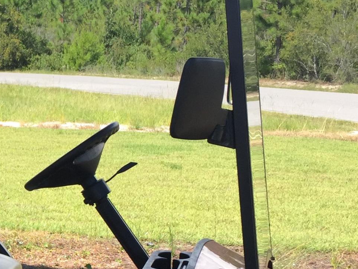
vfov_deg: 16.1
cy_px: 257
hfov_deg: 20.4
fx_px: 931
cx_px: -72
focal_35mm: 90
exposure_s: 1/1130
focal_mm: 4.15
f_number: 2.2
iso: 32
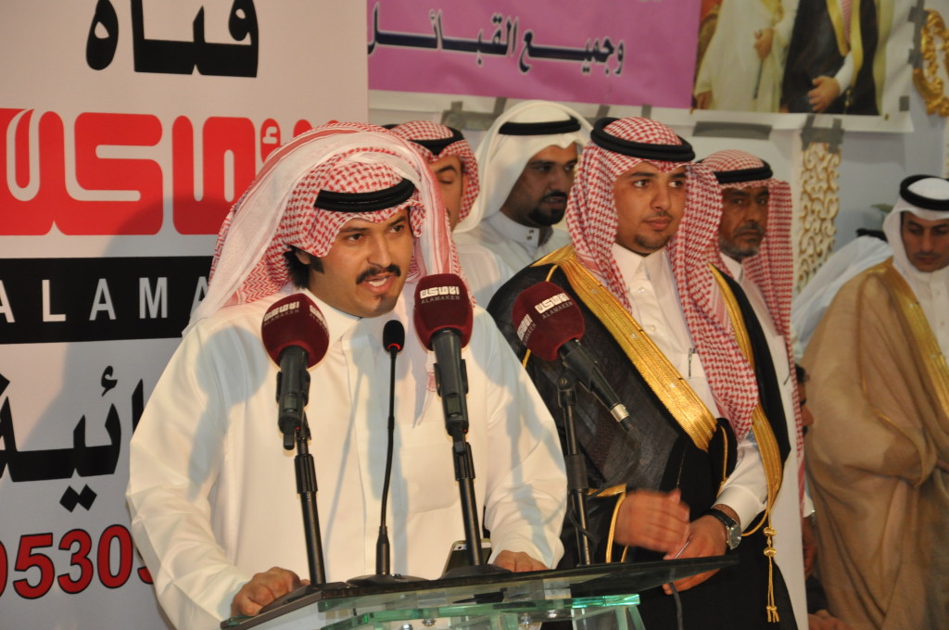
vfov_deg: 13.0
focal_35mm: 105
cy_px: 315
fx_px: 2764
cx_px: 474
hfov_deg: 19.5
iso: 1000
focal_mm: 70
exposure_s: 1/80
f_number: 6.3
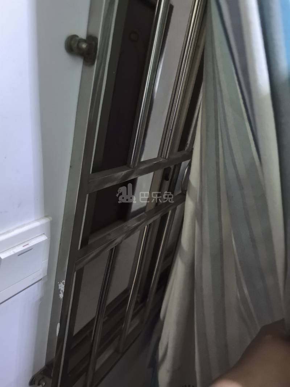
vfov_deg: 65.3
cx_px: 145
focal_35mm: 27
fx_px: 302
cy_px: 194
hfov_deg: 51.3
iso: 1600
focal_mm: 6.98
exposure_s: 1/50
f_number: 1.4
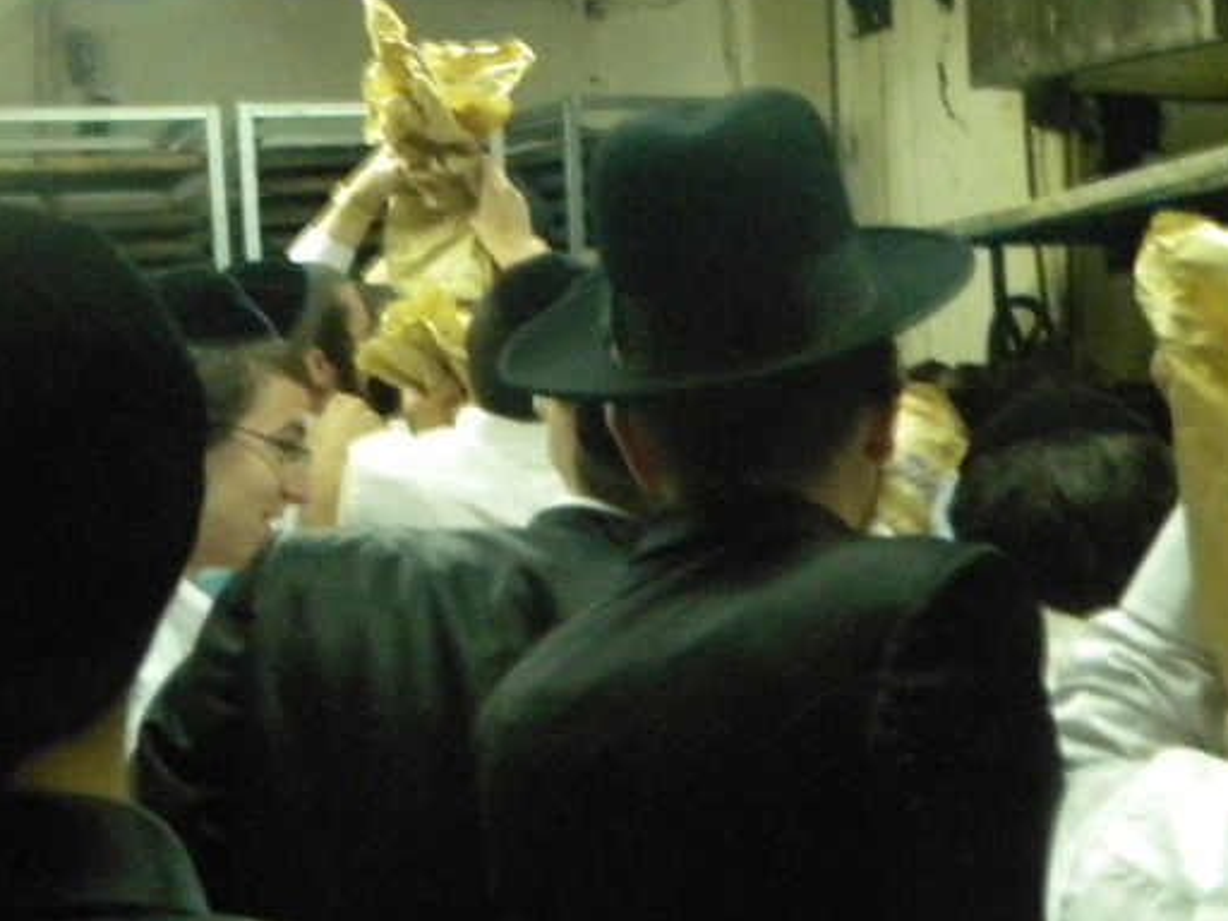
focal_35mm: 56
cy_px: 504
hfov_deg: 32.6
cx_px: 1108
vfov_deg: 26.1
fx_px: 1987
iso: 800
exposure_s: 1/67.4
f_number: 3.5
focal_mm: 5
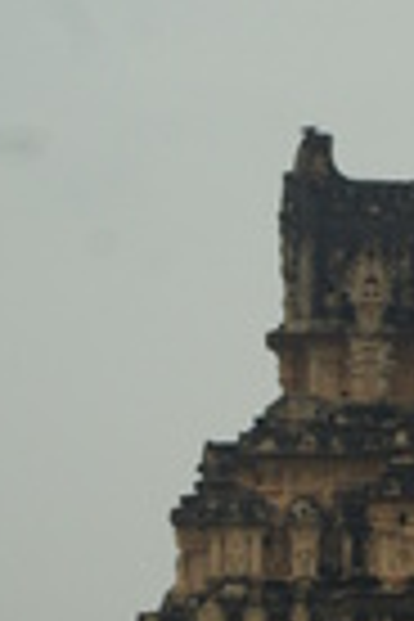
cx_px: 459
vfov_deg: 7.1
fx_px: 4946
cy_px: 738
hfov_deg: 4.8
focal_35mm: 287
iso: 200
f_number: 5.6
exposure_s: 1/60
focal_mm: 55
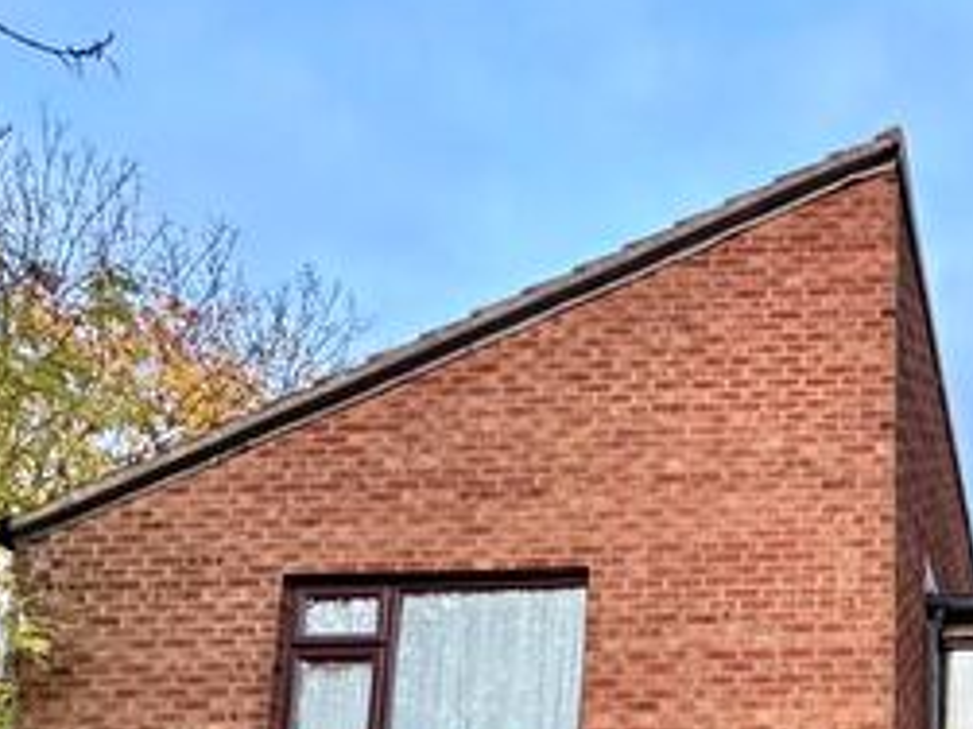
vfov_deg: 29.9
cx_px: 1058
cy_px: 933
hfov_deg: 39.6
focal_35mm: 39
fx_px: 1096
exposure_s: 1/60
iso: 400
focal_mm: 2.22
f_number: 2.2
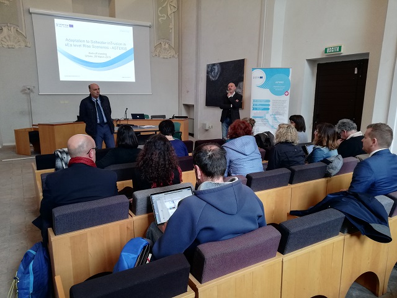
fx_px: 310
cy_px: 149
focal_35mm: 27
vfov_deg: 51.4
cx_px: 198
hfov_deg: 65.3
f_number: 2.2
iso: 160
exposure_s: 1/50
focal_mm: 3.81
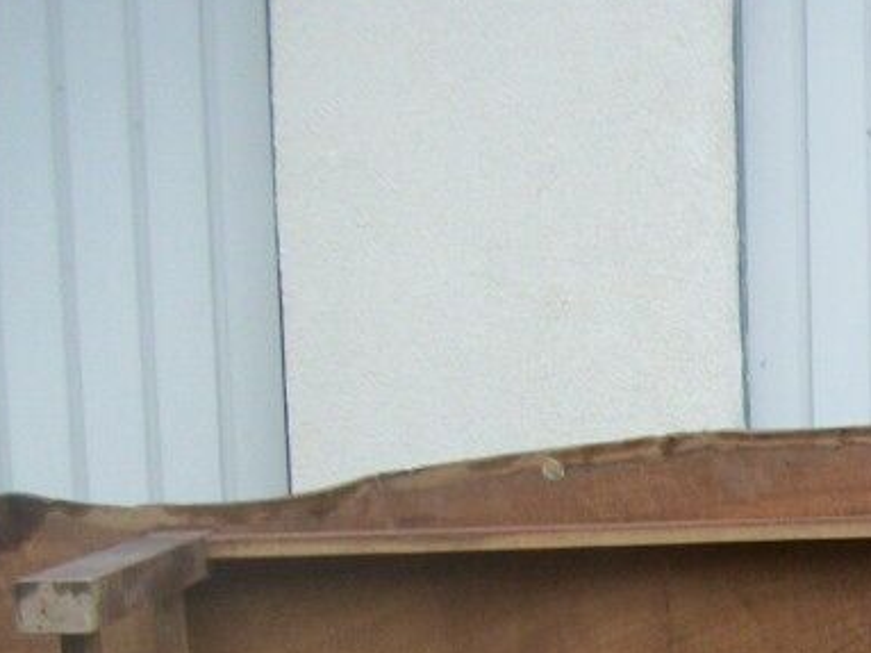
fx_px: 2691
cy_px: 1063
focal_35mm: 107
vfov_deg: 12.9
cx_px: 1321
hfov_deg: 16.6
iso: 80
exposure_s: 1/80
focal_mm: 5.7
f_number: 2.9
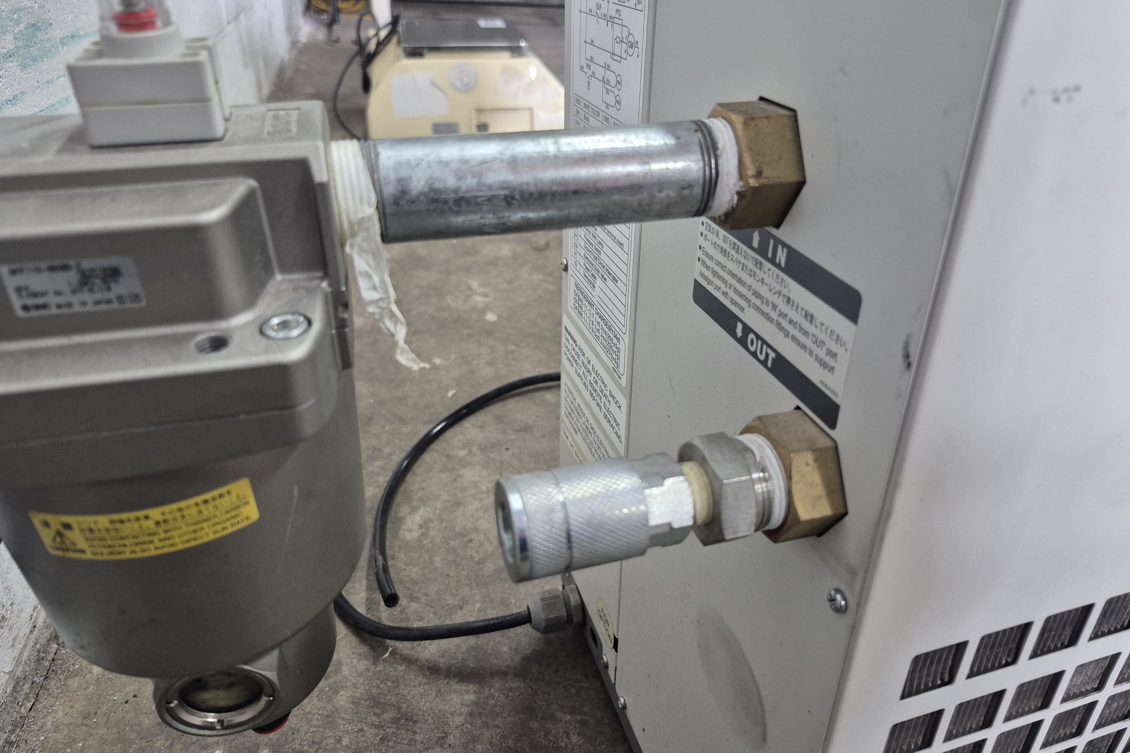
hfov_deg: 73.7
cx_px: 563
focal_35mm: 24
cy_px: 344
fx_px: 753
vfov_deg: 53.1
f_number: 1.8
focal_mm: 5.4
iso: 320
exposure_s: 1/120
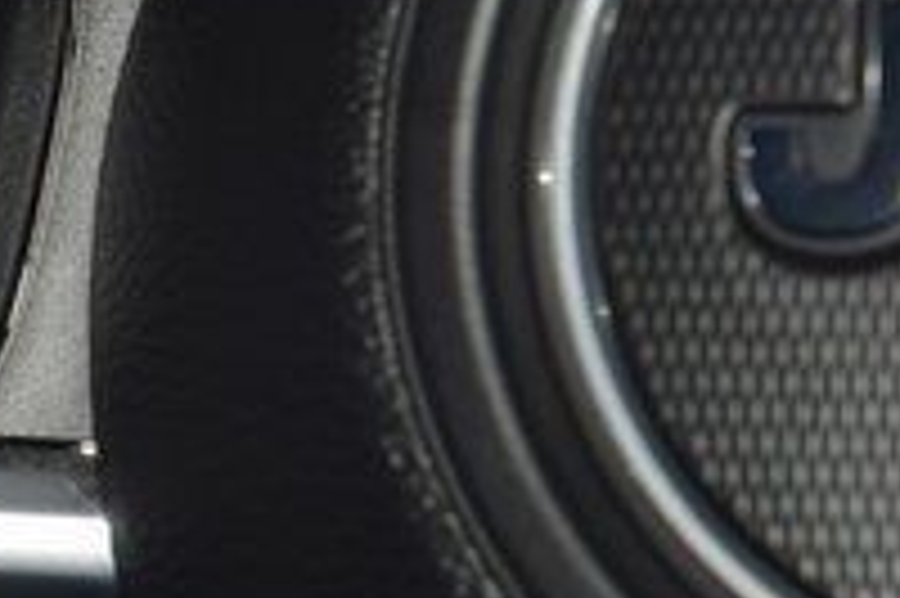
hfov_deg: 6.1
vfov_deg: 4.1
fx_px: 8393
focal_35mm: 336
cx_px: -500
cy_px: 178
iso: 100
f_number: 8
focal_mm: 70
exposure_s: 1/125
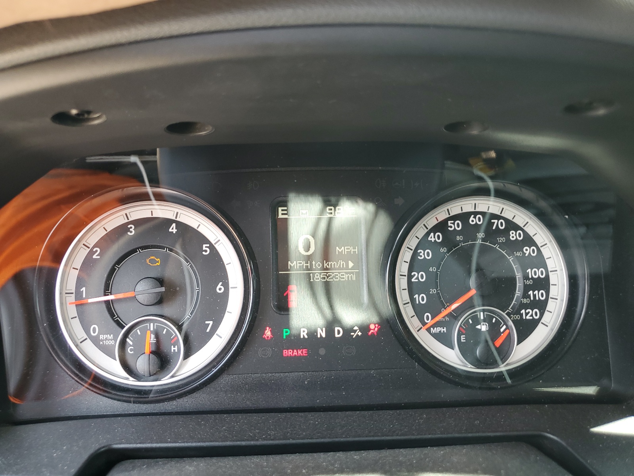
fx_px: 476
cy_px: 238
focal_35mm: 26
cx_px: 317
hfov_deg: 67.3
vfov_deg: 53.1
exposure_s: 1/60.2
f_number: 1.5
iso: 56
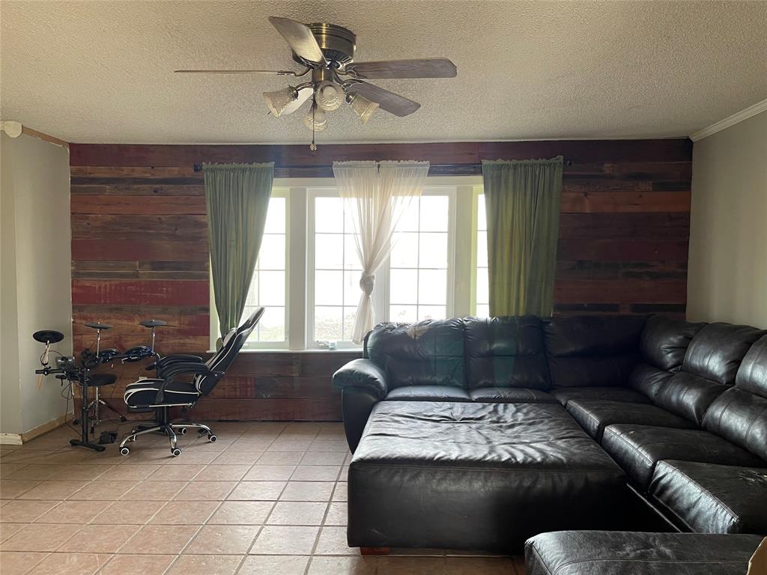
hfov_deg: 69.4
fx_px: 554
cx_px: 384
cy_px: 288
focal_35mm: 25
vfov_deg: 54.9
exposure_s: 1/60
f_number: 1.6
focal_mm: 5.1
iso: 80
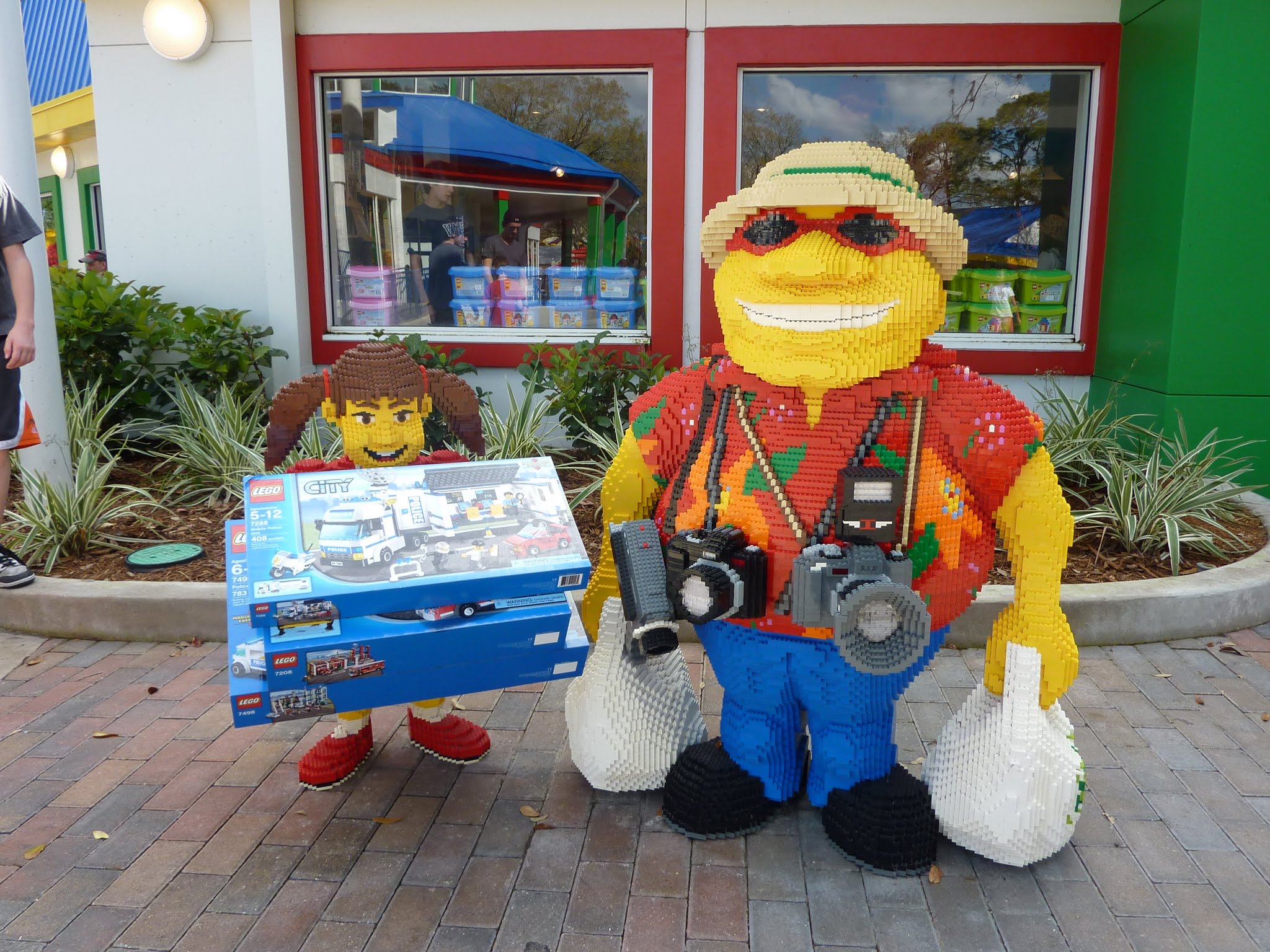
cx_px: 635
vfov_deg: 54.9
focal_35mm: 25
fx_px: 917
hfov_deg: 69.4
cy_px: 476
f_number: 4
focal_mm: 4.1
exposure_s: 1/160
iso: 80
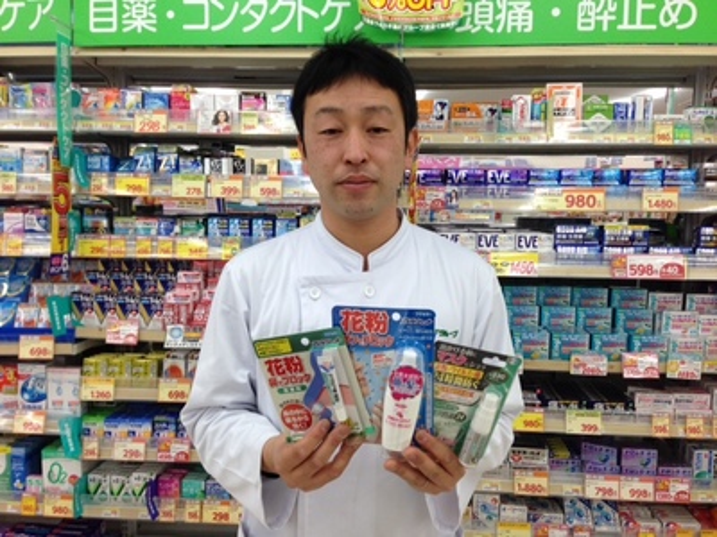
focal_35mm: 33
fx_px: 684
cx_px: 358
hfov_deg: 55.4
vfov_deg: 42.9
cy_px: 268
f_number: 2.4
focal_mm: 4.12
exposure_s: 1/120
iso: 64
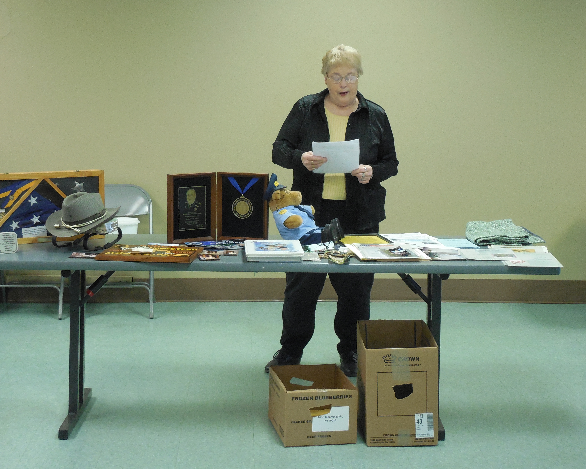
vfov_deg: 23.8
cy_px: 235
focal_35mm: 64
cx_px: 272
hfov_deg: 29.6
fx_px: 1110
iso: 400
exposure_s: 1/13
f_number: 4.3
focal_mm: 11
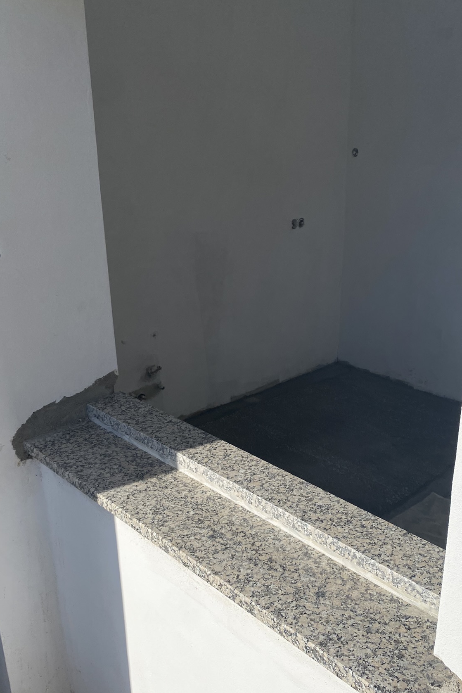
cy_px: 382
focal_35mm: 33
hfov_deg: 39.9
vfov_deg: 57.1
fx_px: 635
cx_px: 260
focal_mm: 4.25
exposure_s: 1/9615
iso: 32
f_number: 1.8
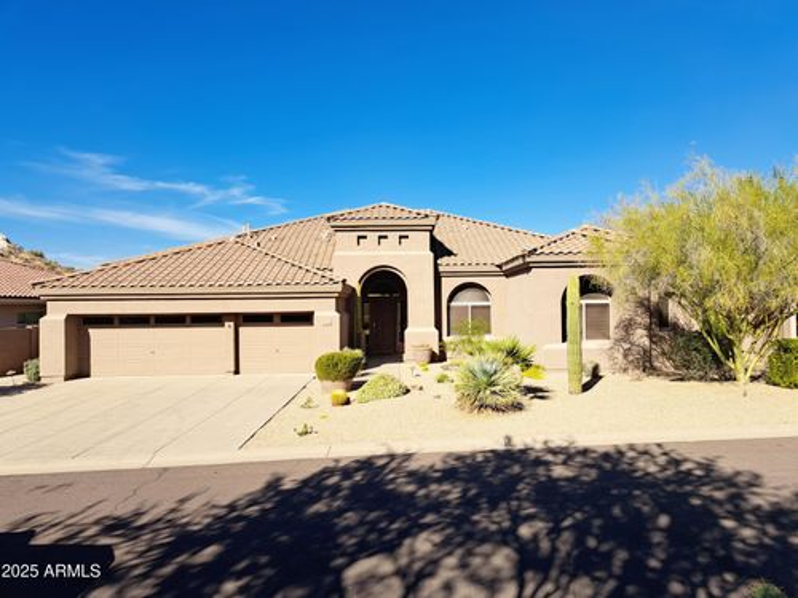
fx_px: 553
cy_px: 299
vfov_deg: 56.8
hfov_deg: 71.6
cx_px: 399
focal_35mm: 24
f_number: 1.8
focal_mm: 5.23
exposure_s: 1/909
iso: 50
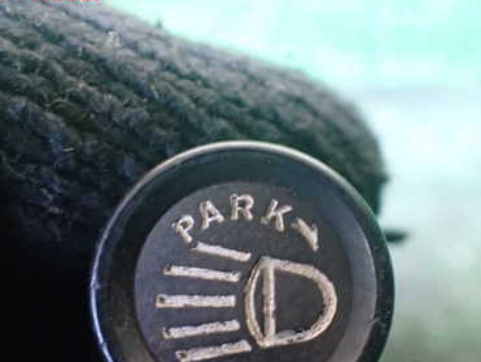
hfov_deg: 38.9
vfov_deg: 29.3
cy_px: 270
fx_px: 682
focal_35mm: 49
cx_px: 254
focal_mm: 5.4
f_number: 2.3
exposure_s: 1/30
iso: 1250
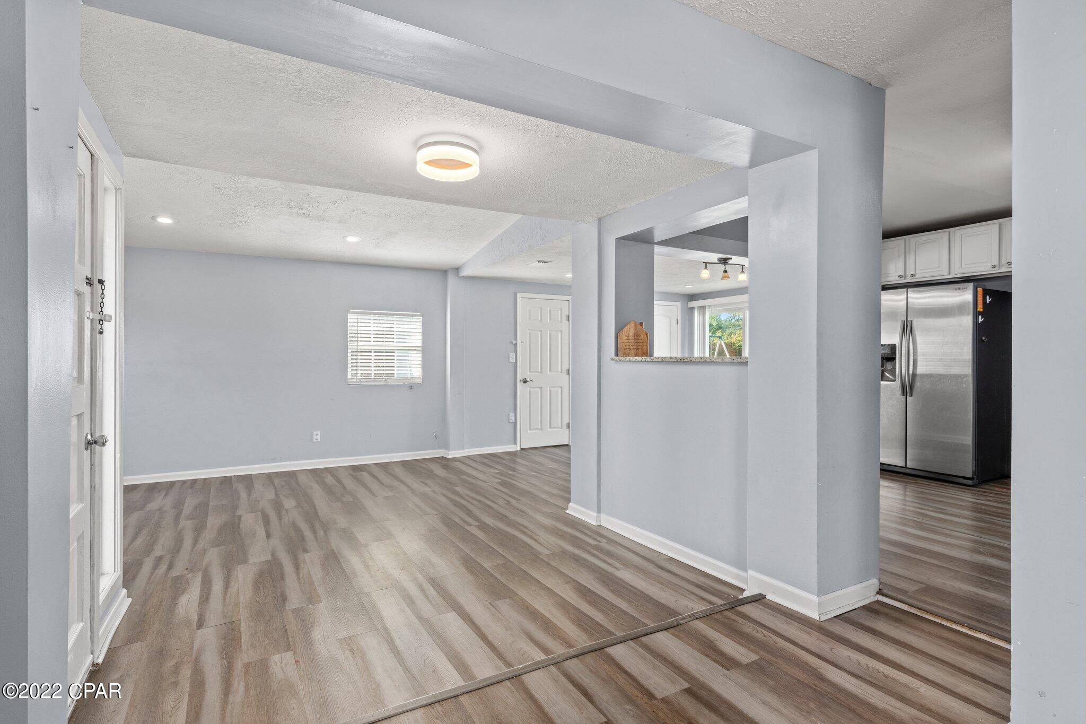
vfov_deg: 67.4
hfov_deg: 90.0
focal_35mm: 18
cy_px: 362
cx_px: 543
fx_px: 543
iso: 500
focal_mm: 18
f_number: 10
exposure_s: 1/2.5
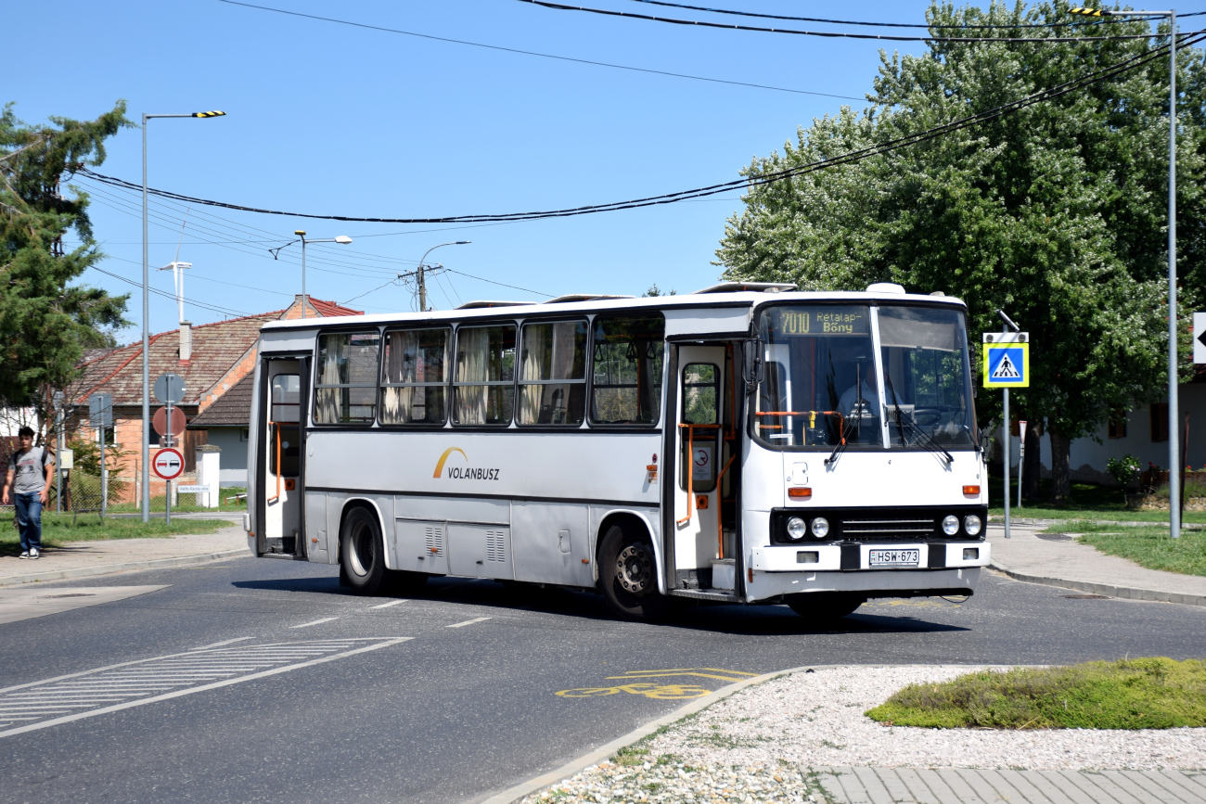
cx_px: 603
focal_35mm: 84
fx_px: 2814
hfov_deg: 24.2
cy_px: 402
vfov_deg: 16.3
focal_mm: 56
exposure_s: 1/833
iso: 100
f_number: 4.8
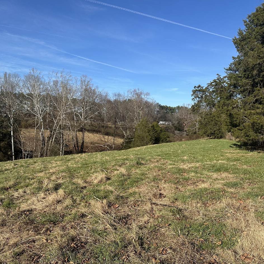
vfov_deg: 55.6
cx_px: 98
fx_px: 250
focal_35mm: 29
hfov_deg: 54.9
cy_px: 133
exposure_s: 1/4016
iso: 80
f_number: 1.78
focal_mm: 6.86
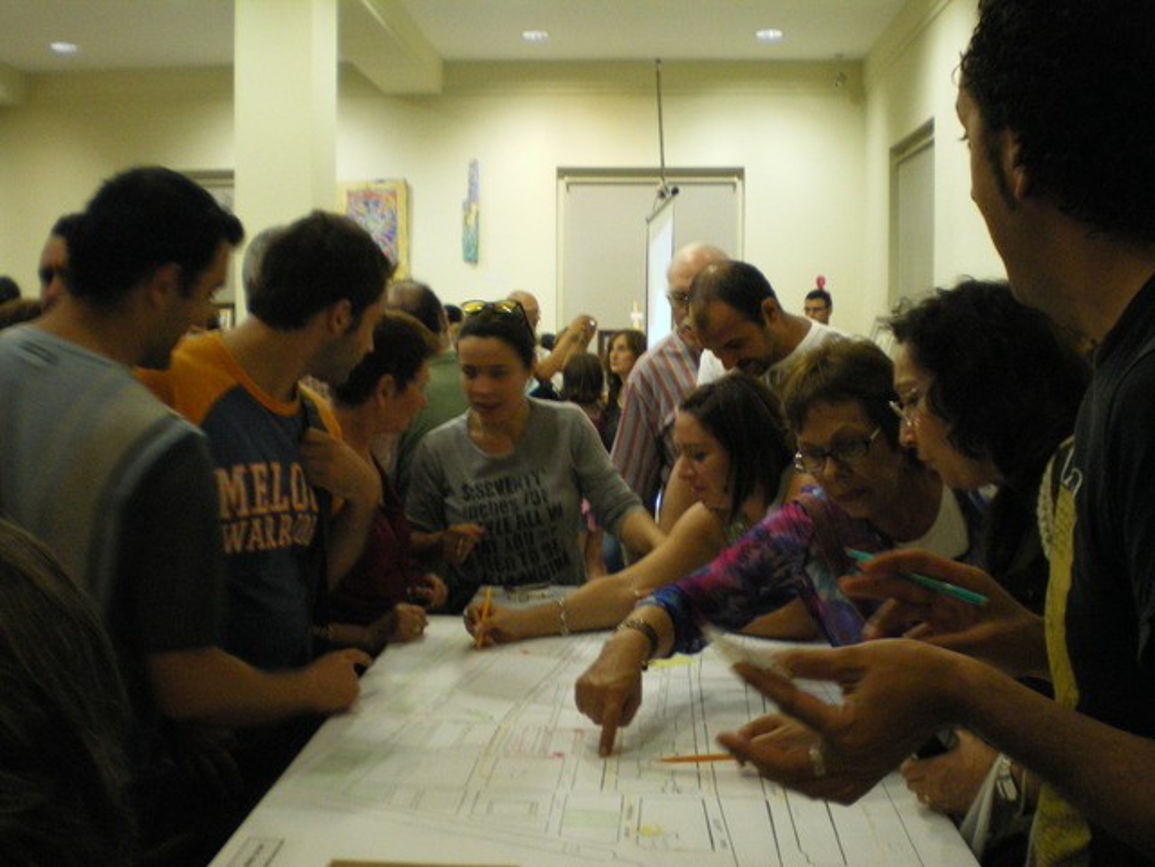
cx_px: 578
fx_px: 1268
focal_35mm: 38
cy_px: 434
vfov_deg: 37.7
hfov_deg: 49.0
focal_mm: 6.3
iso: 400
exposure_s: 1/13
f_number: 3.1
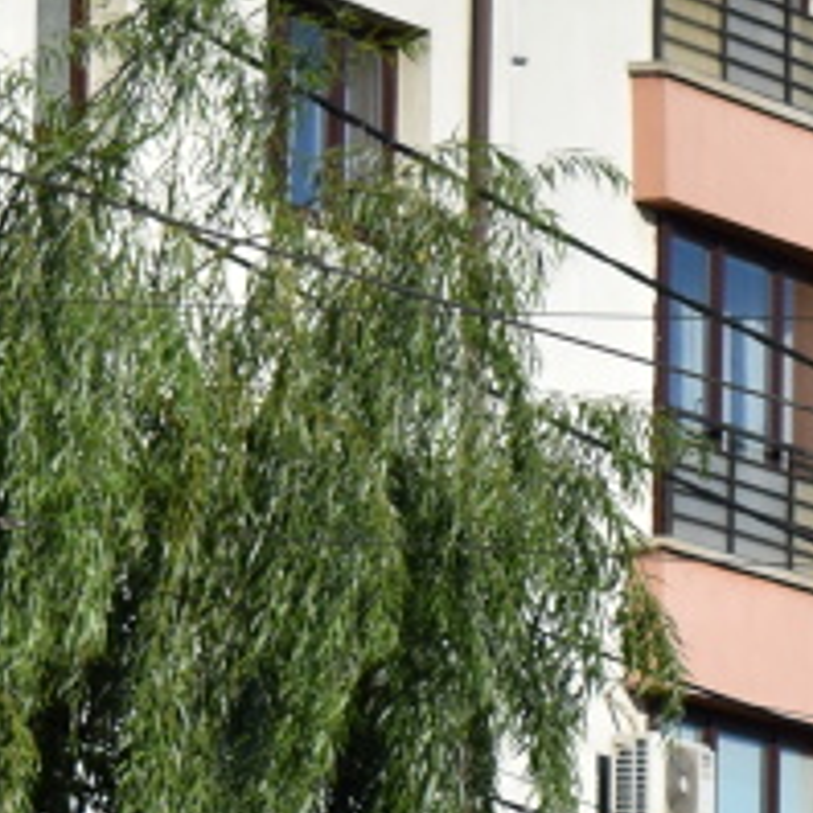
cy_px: 1217
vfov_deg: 5.1
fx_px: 9114
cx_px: 1909
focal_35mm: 343
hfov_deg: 5.0
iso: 320
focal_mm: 52
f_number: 7.1
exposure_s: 1/1600
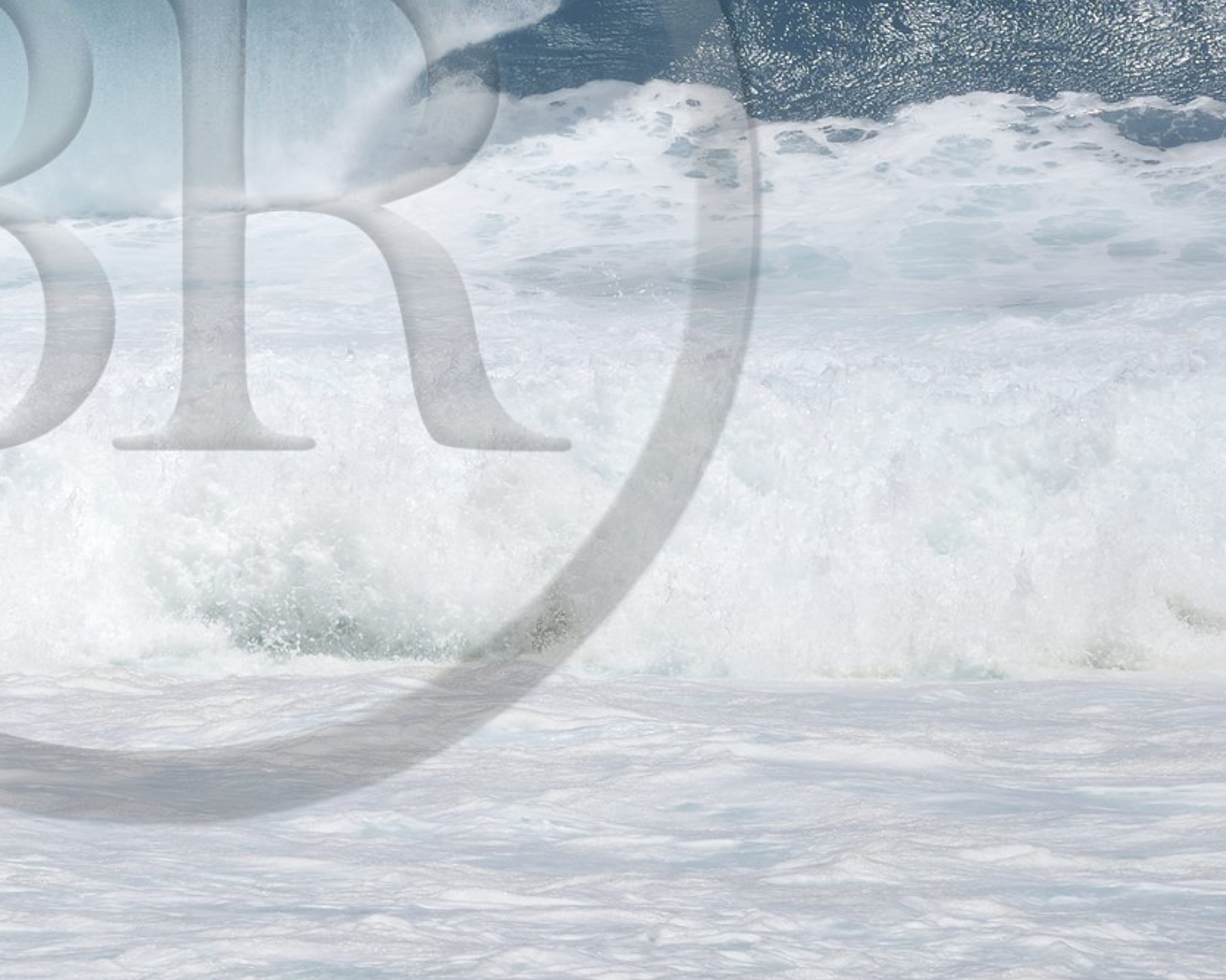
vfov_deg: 4.3
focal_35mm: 360
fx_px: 13061
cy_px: 212
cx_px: 146
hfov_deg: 5.4
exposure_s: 1/320
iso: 200
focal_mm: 200
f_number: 14
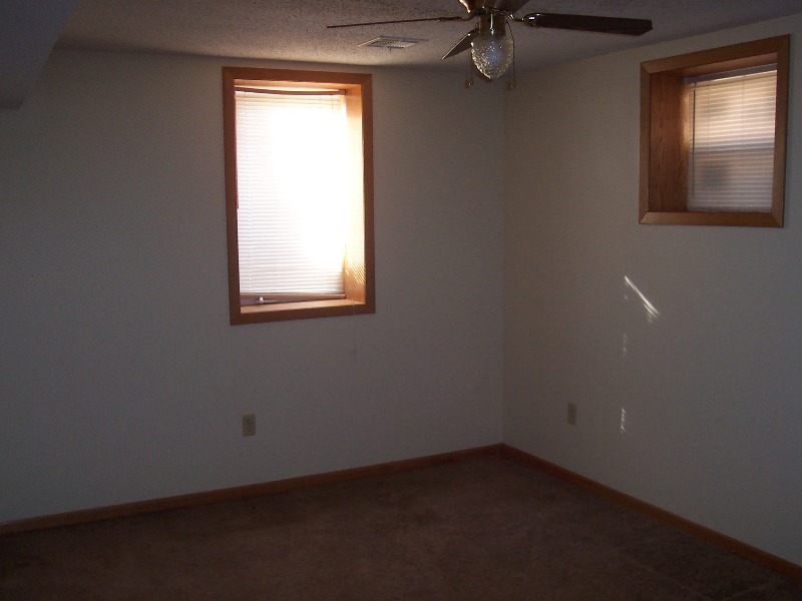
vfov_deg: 38.7
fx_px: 857
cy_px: 300
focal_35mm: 37
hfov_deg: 50.1
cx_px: 401
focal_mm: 5.6
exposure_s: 1/60
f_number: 2.8
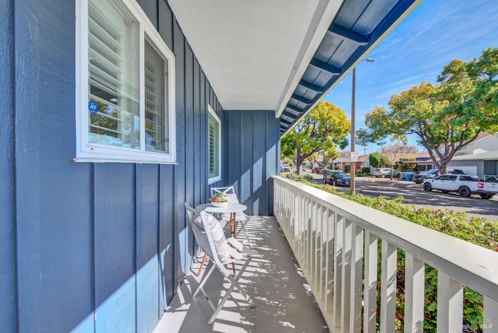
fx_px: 194
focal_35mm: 14
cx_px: 249
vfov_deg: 81.3
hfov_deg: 104.2
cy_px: 166
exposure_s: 1/50
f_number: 14
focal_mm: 14
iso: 100
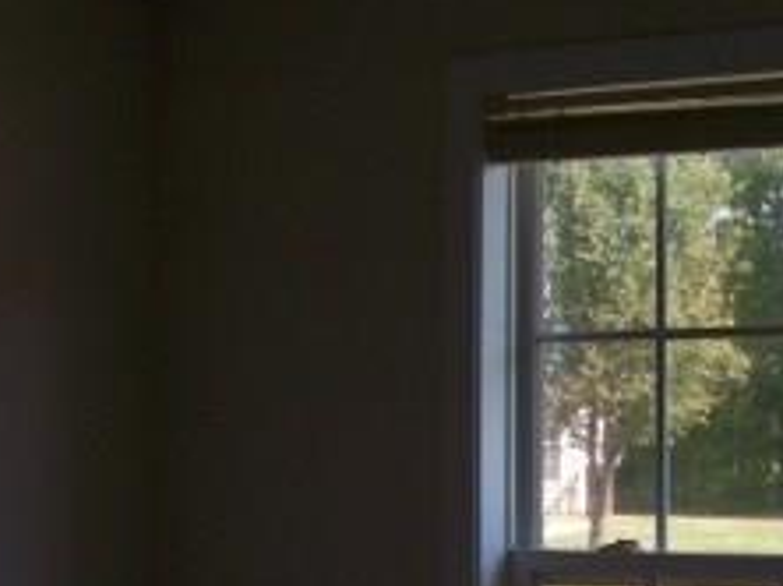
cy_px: 600
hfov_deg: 18.7
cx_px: 677
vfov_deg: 14.0
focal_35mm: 104
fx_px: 2350
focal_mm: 6
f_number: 2.7
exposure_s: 1/312
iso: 80
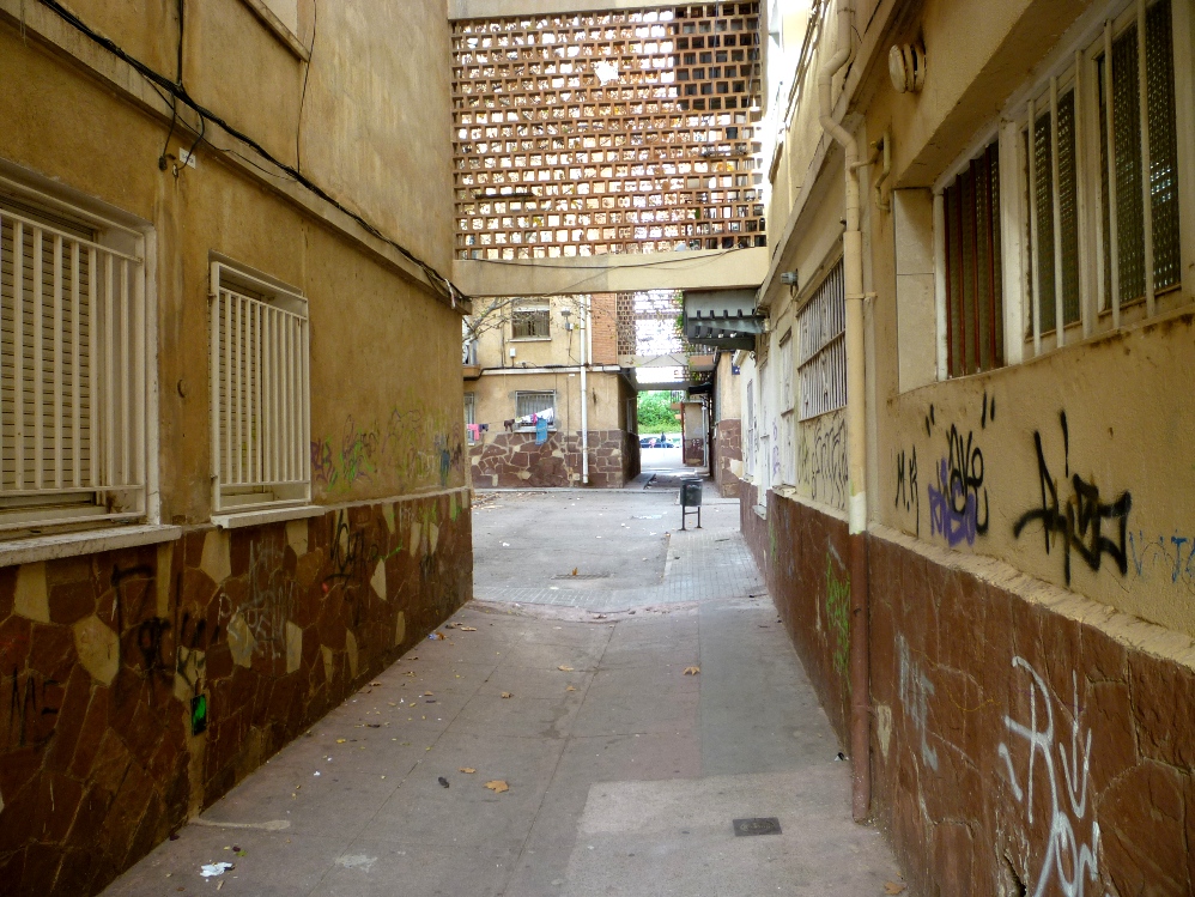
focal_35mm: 29
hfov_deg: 61.6
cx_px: 598
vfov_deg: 48.2
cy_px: 448
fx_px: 1001
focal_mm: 5.2
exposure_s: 1/30
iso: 100
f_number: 3.3
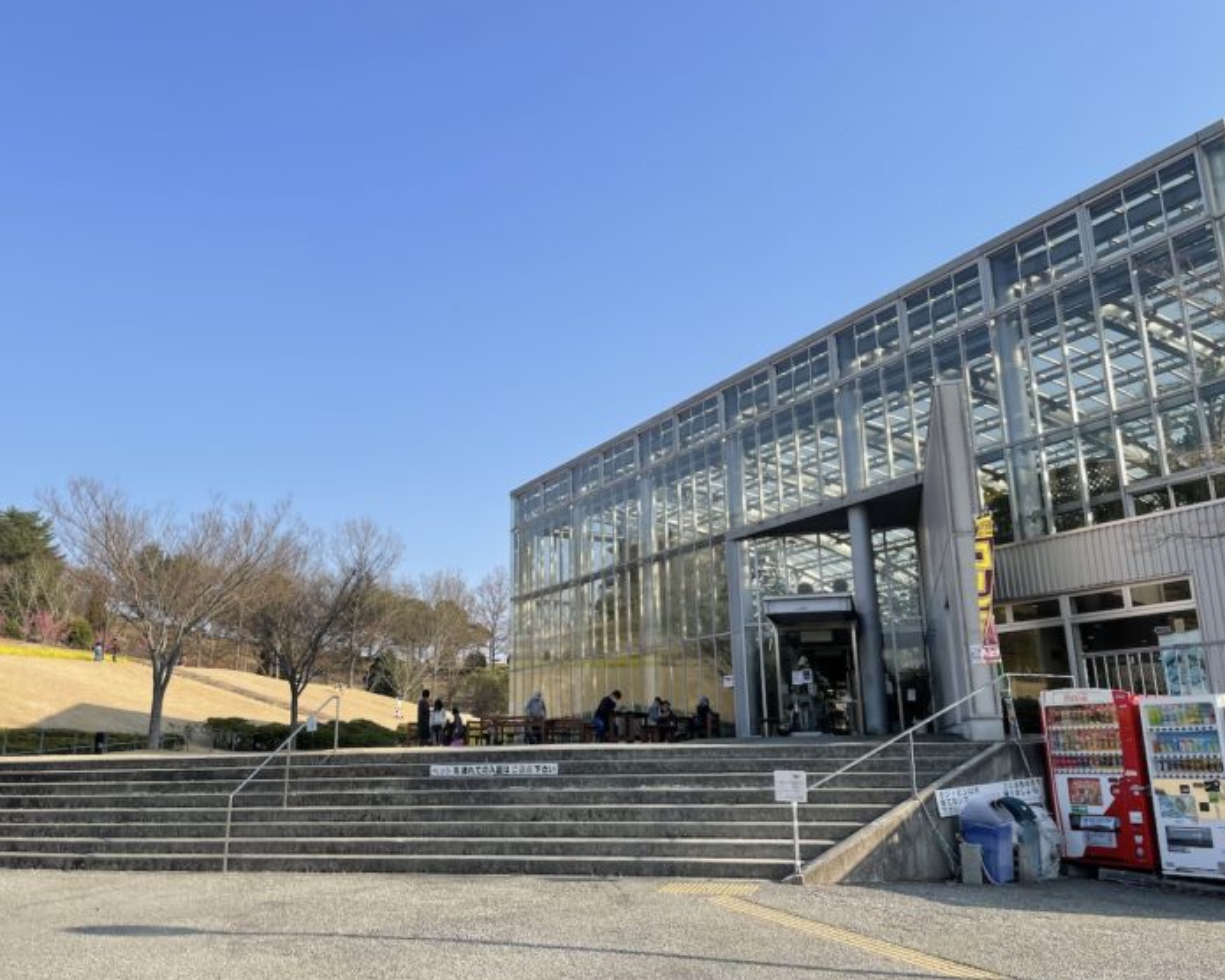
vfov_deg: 51.5
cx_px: 590
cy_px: 498
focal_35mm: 28
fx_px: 1015
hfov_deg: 62.2
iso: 32
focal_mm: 4.2
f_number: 1.6
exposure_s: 1/2212
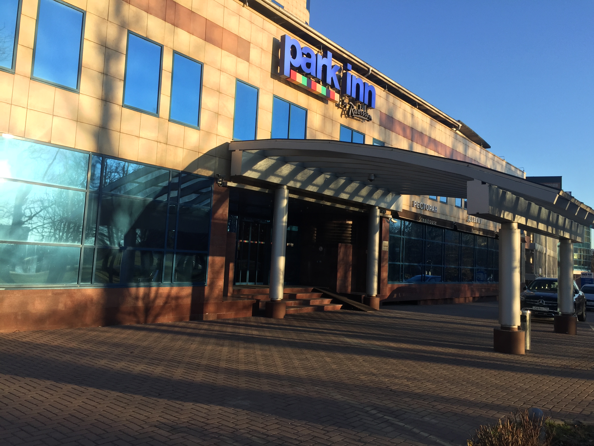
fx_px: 498
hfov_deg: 61.7
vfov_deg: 48.2
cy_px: 223
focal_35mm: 29
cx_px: 297
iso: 32
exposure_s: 1/879
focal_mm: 4.15
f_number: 2.2
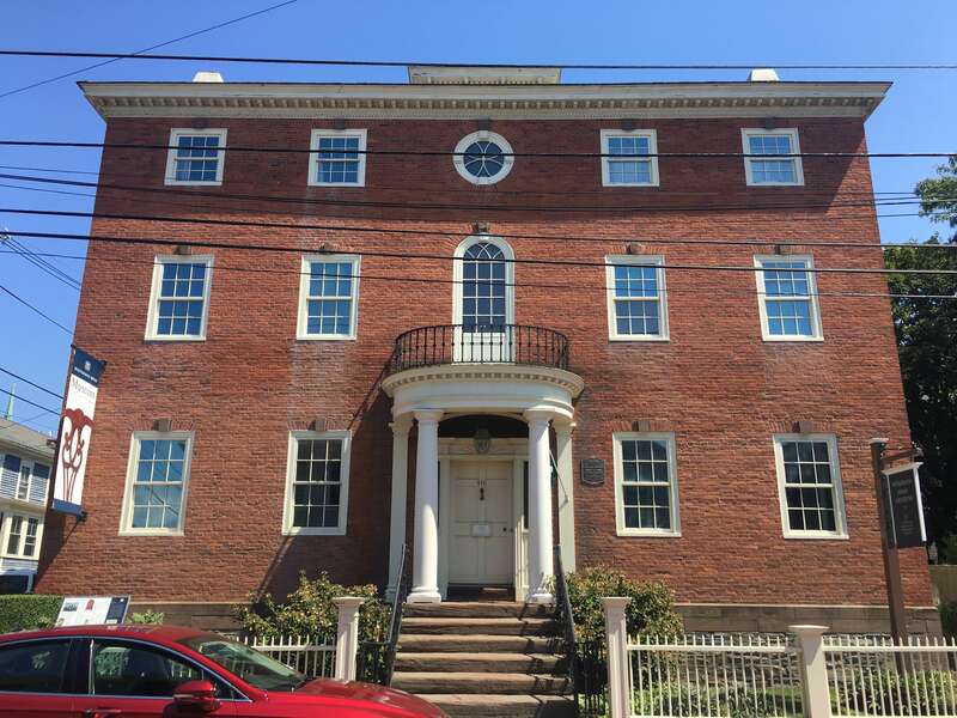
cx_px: 478
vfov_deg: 48.2
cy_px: 359
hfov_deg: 61.7
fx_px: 802
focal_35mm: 29
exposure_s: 1/1012
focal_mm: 4.15
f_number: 2.2
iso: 25
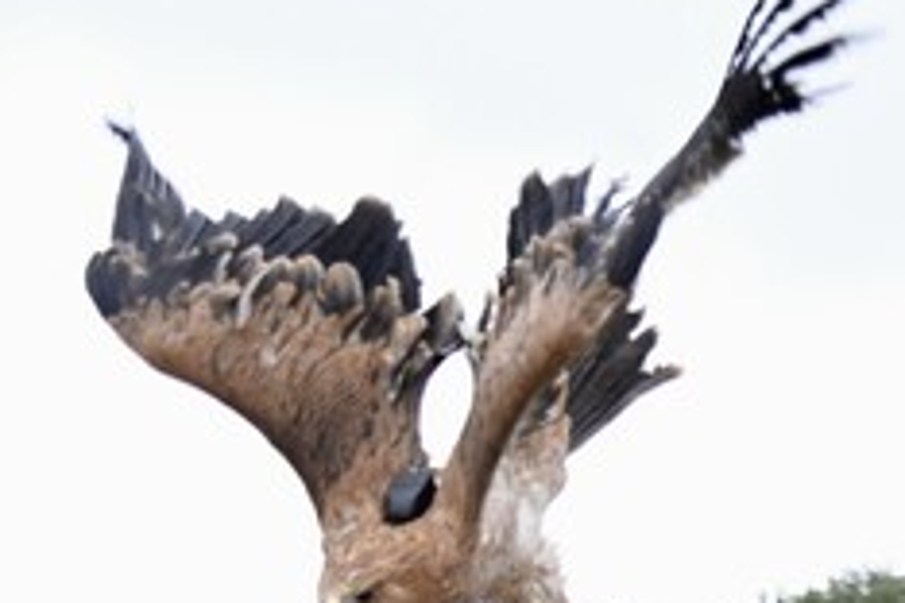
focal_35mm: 224
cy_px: 789
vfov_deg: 6.1
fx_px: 5631
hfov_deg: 9.1
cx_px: 1098
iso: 400
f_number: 3.5
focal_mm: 70
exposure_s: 1/1000
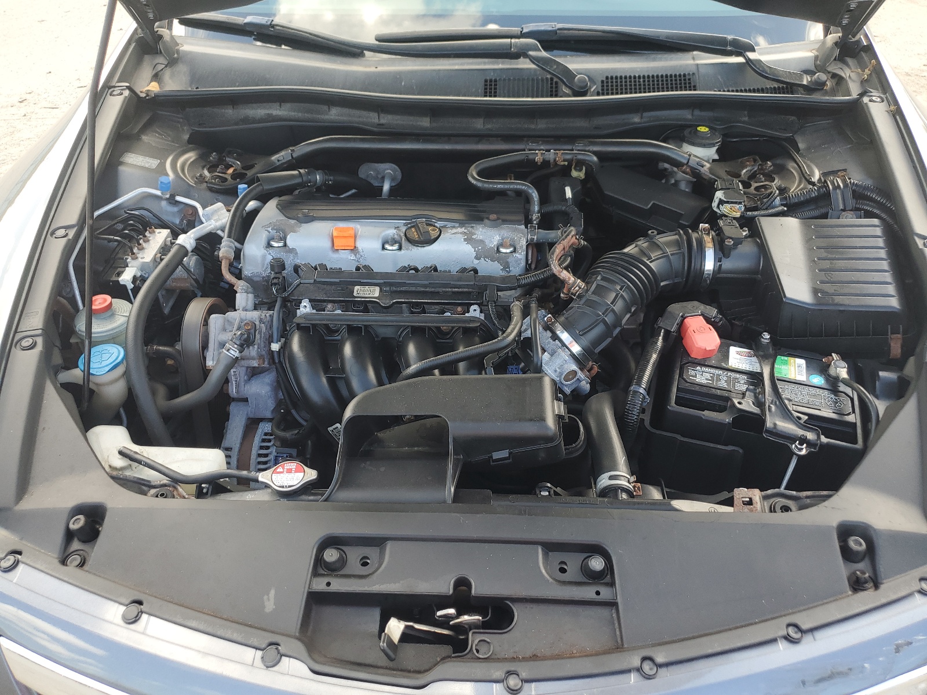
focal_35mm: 26
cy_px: 348
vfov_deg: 53.1
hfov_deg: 67.3
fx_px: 696
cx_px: 464
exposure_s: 1/204
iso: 50
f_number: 1.5
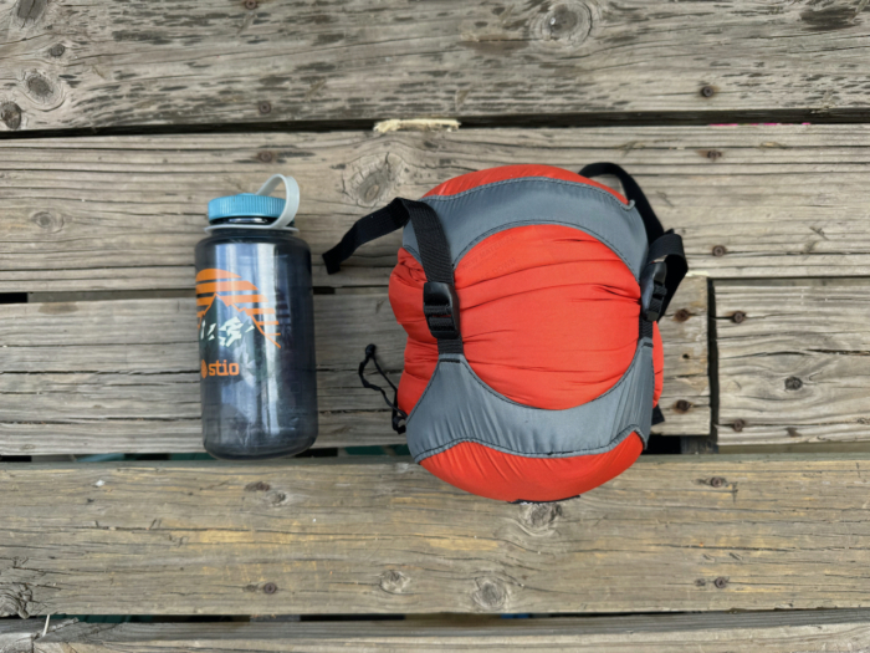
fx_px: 603
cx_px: 435
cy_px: 326
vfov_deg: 56.8
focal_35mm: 24
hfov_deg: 71.6
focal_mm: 6.76
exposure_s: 1/121
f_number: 1.78
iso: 64
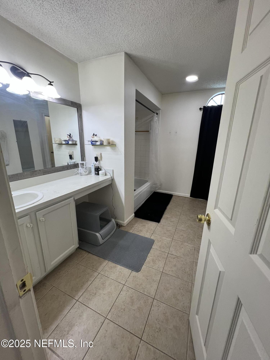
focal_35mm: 13
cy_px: 180
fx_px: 135
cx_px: 135
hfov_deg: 89.9
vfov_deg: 106.2
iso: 125
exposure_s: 1/120
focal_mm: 1.57
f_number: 1.8
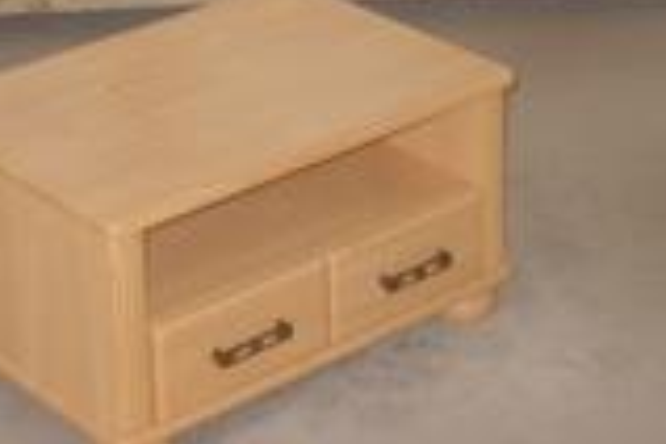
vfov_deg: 10.6
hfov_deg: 16.6
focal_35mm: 123
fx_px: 2275
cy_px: -318
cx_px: 390
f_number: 1.8
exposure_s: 1/30
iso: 160
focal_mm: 10.4
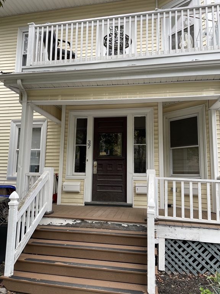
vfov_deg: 67.3
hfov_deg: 53.1
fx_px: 220
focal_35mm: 26
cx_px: 110
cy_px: 147
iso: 32
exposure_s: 1/543
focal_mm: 4.2
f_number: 1.6
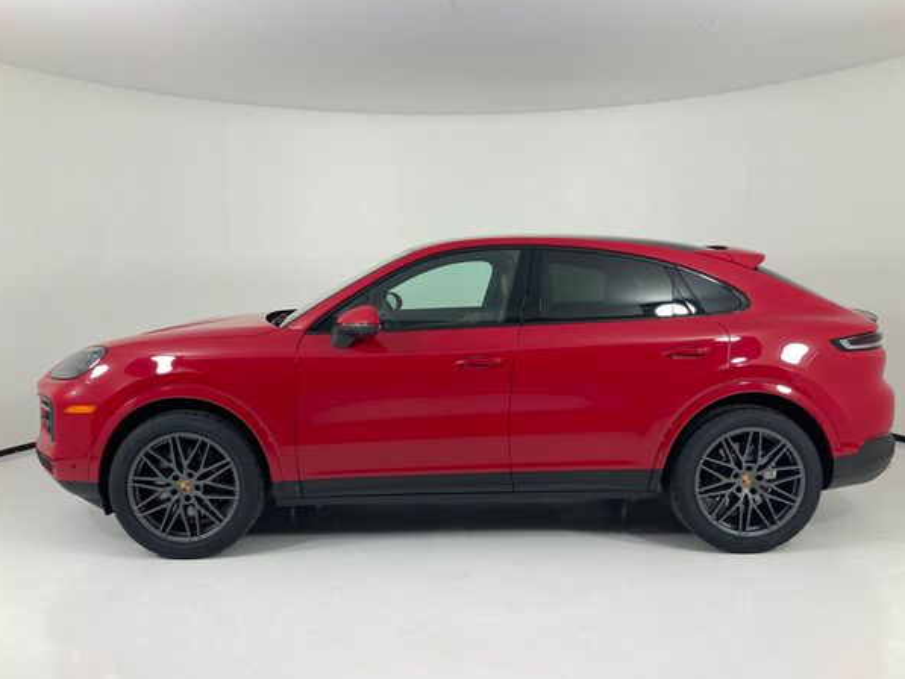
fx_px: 784
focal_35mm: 30
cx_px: 452
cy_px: 347
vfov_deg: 46.8
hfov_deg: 60.0
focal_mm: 3.99
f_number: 1.8
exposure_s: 1/206
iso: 20
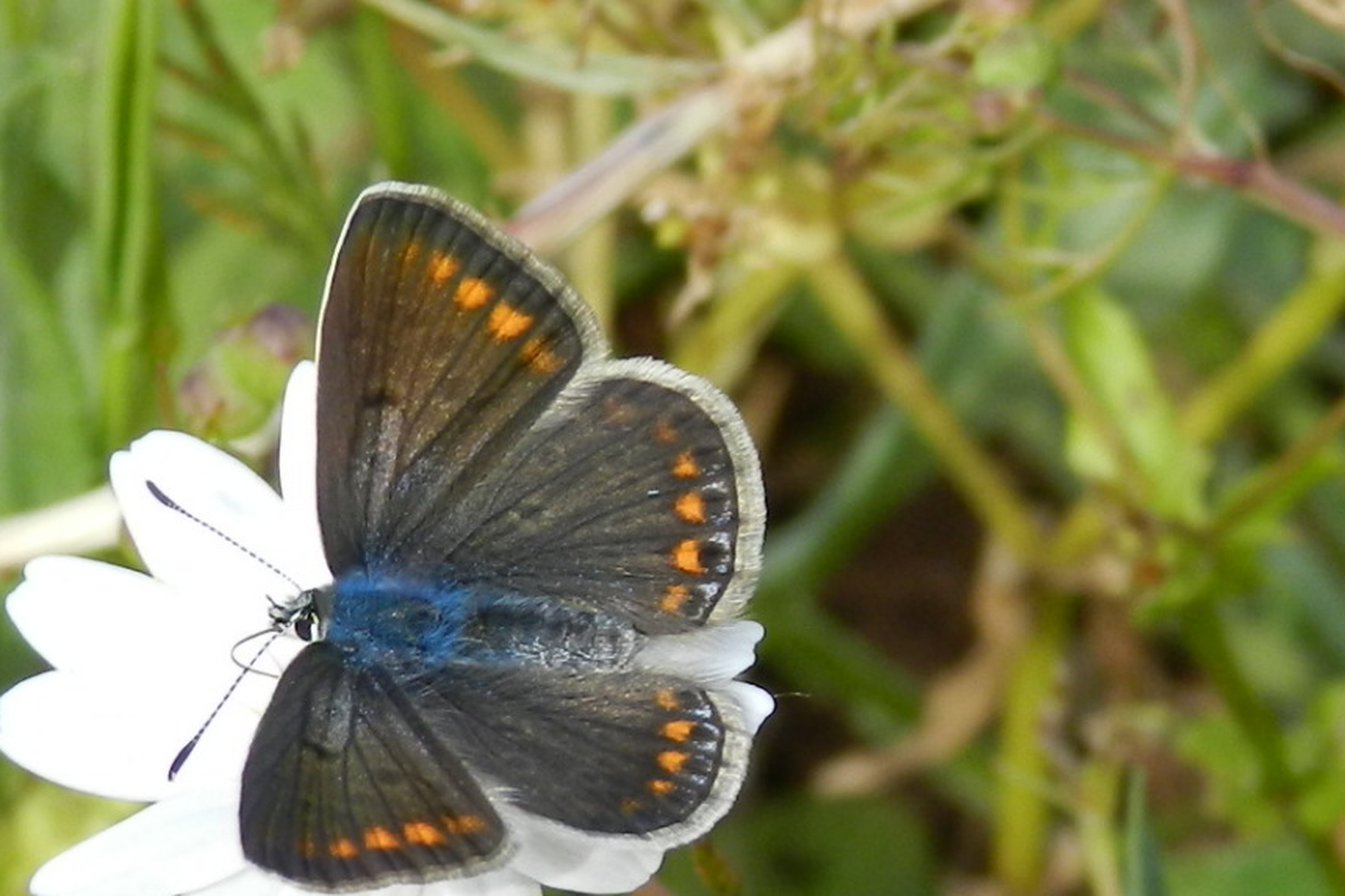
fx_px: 3885
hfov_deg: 19.6
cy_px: 599
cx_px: 566
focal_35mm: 104
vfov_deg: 13.1
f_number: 4.4
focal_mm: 14.9
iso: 160
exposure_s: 1/500
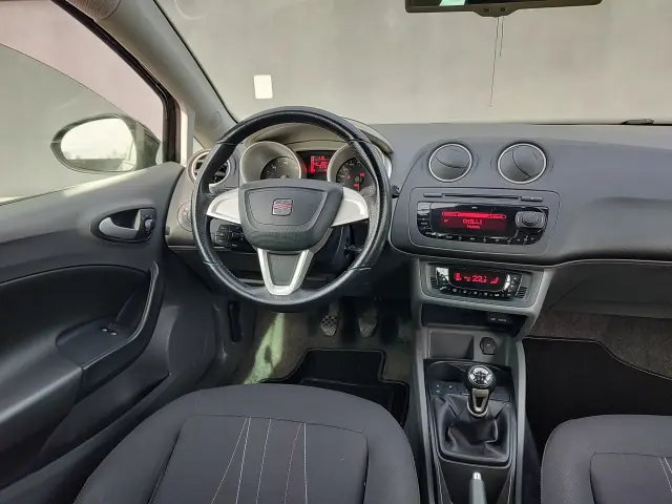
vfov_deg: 58.9
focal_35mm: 23
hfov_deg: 73.9
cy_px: 252
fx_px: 446
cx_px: 336
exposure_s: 1/252
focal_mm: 5.56
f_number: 1.8
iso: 100
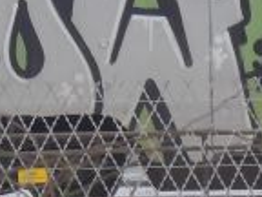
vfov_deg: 1.6
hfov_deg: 2.1
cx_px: 18
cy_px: -45
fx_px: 6986
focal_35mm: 923
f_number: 5.9
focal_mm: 42.8
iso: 250
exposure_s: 1/125
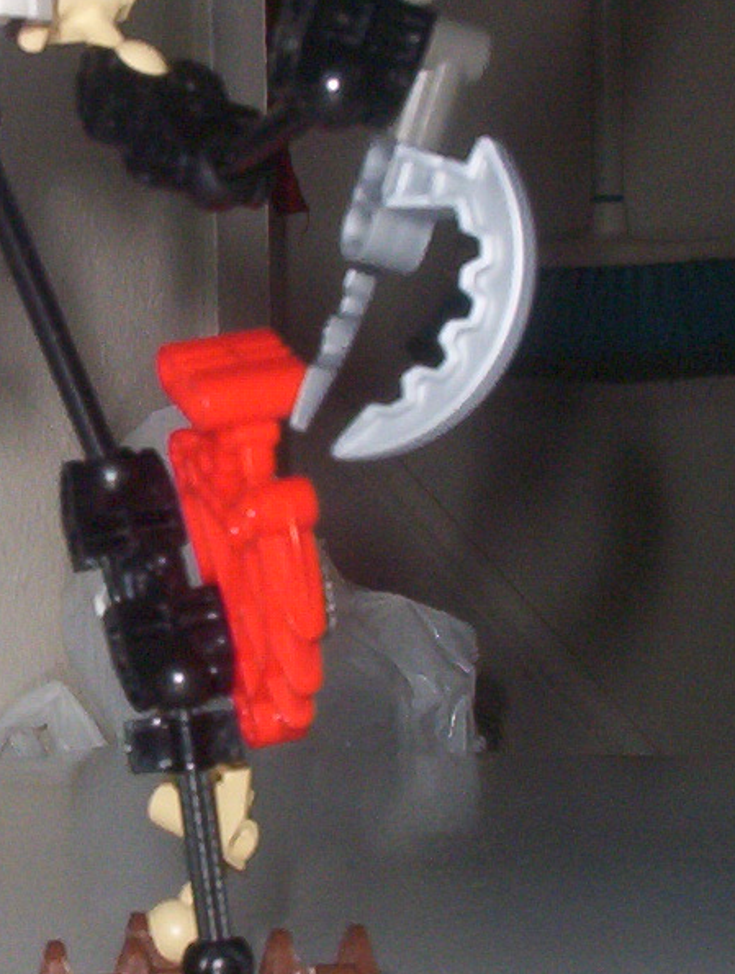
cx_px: -87
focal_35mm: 107
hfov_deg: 13.6
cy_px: 452
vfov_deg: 18.3
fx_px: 3017
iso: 140
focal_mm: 6
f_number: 4.5
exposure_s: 1/30
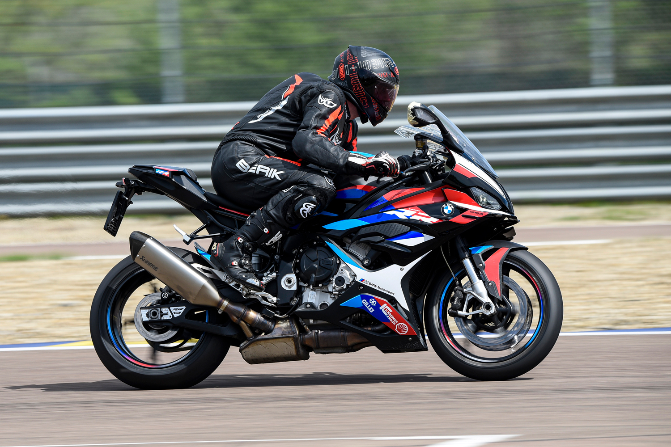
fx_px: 5591
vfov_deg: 4.6
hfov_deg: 6.9
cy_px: 224
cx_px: 336
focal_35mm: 300
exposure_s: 1/320
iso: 160
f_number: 9
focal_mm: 300
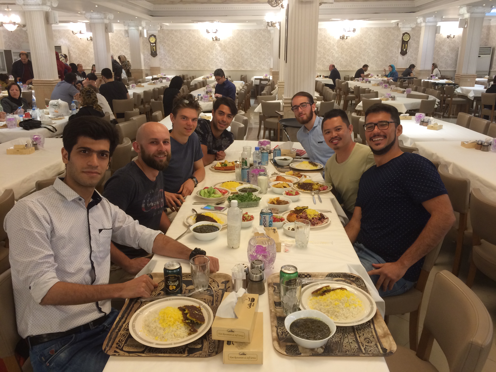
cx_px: 248
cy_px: 186
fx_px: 416
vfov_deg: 48.2
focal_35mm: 29
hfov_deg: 61.7
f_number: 2.2
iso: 100
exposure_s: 1/33
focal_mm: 4.15
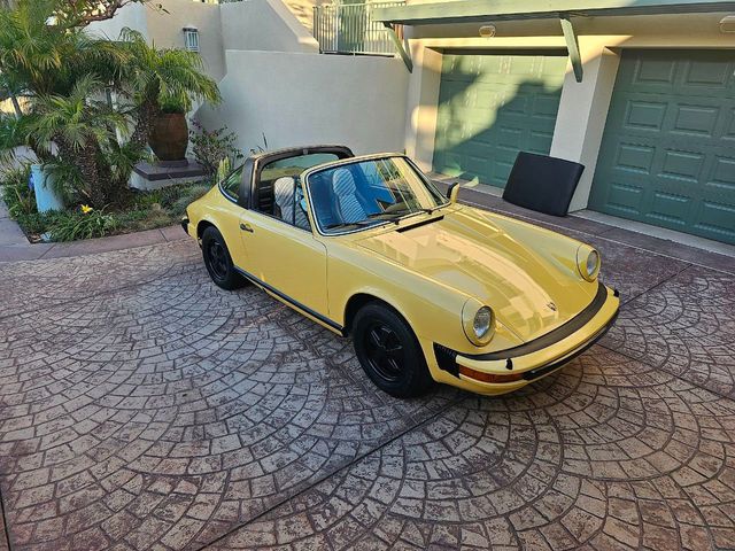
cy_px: 276
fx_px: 488
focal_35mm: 23
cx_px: 368
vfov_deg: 58.9
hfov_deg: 73.9
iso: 25
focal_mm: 6.3
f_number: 1.7
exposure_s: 1/207
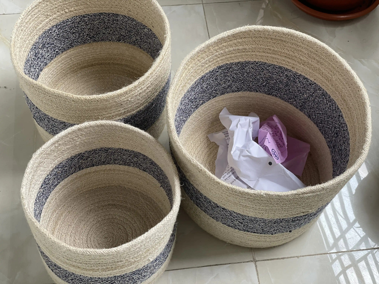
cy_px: 142
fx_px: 569
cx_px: 190
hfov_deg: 36.8
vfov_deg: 28.0
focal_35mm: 52
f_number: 2
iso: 50
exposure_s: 1/122
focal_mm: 6
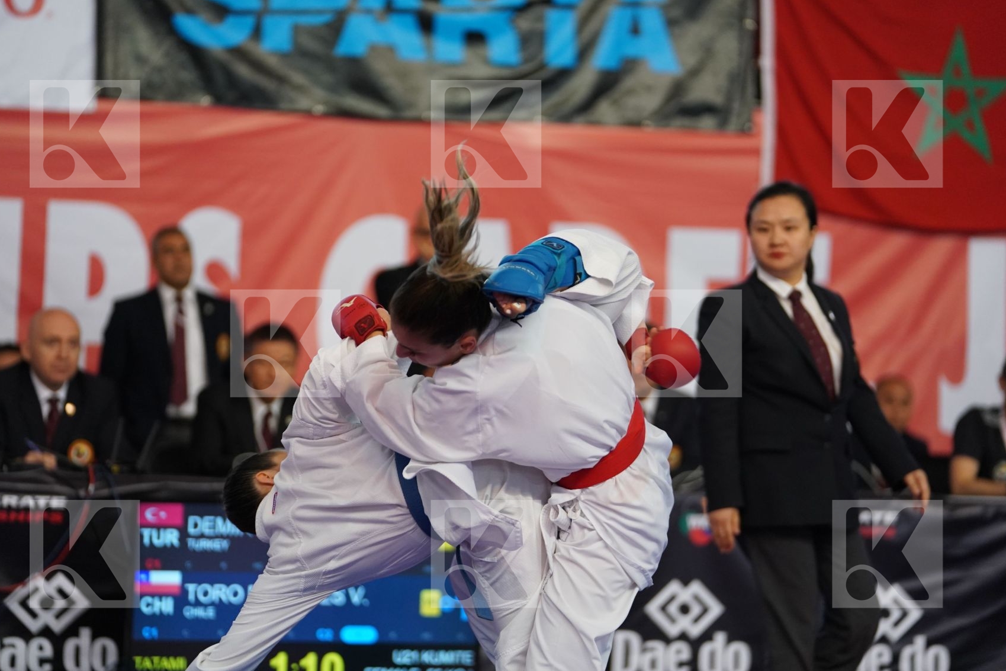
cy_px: 343
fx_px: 4499
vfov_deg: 8.5
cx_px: 486
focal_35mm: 161
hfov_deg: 12.8
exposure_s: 1/1000
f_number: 2.8
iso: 2500
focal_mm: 152
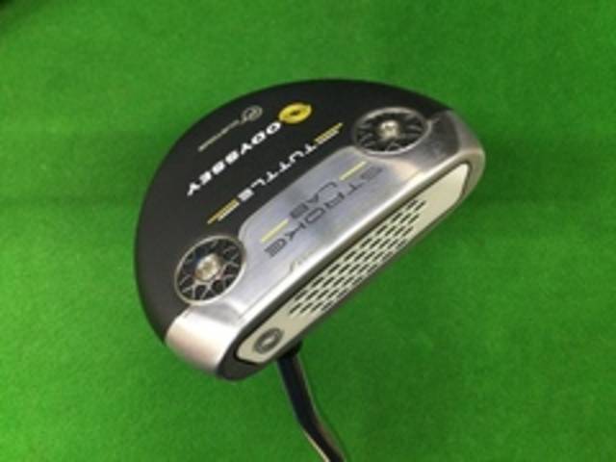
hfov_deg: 58.4
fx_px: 552
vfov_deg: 45.4
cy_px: 231
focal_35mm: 31
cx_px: 308
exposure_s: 1/30
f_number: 2.4
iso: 125
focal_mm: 3.3
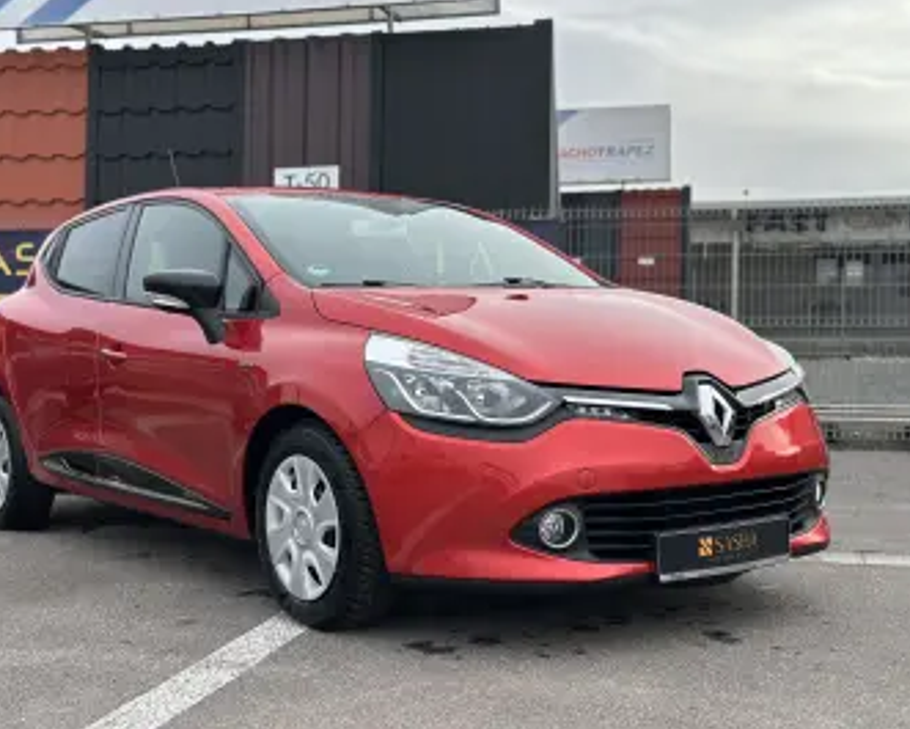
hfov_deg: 36.6
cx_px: 434
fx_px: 1374
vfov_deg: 29.7
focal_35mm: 51
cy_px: 360
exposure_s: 1/1497
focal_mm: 6.86
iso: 80
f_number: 1.78
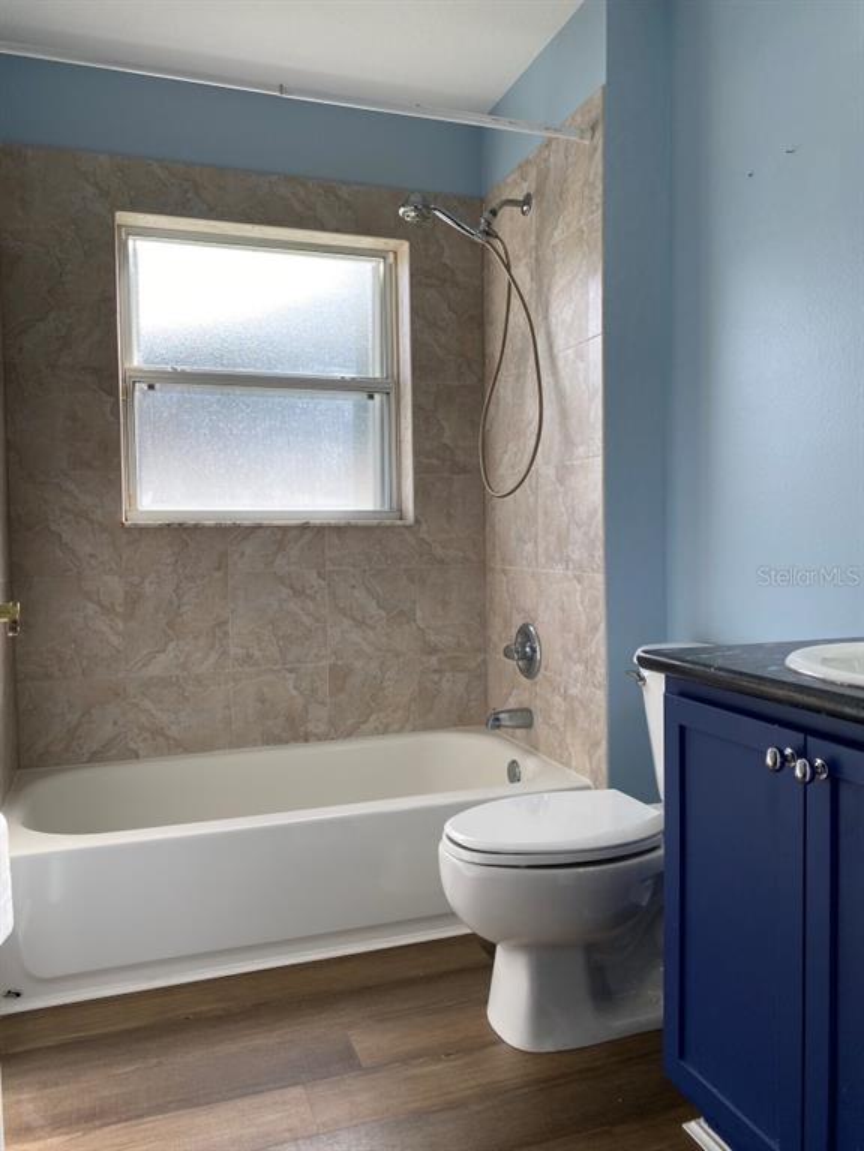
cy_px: 576
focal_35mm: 26
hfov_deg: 53.1
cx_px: 432
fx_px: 865
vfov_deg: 67.3
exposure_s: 1/260
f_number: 1.8
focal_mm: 4.25
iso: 32
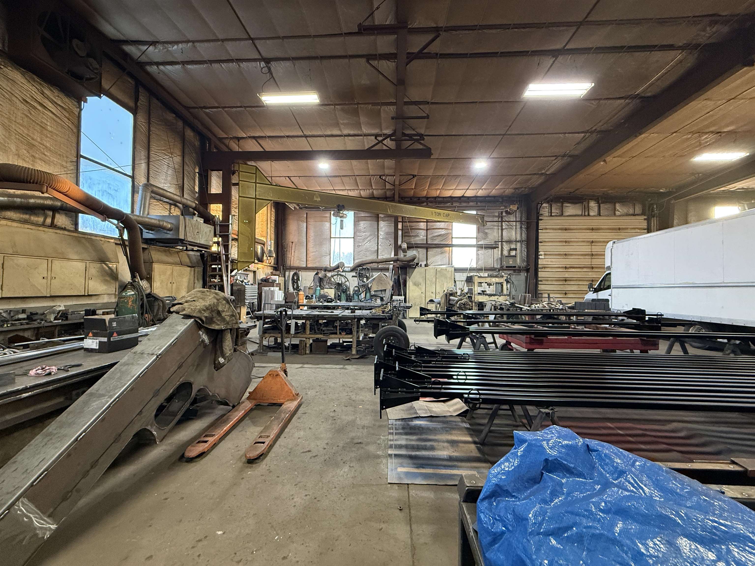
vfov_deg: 85.7
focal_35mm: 14
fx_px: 305
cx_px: 378
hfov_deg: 102.1
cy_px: 283
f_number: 2.2
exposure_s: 1/60
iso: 400
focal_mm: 2.22
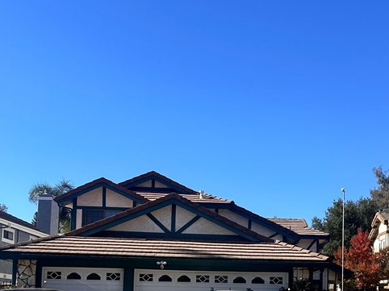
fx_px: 573
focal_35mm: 51
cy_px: 260
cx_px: 266
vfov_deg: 27.5
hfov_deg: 37.0
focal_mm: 6.86
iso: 80
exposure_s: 1/4545
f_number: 1.78
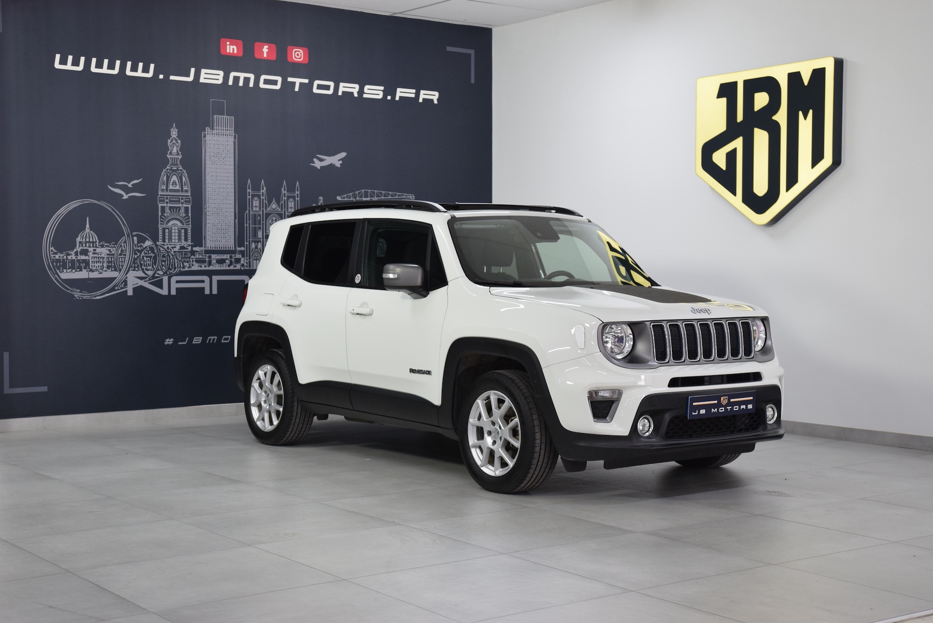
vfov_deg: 25.8
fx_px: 1362
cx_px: 466
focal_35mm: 52
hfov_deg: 37.8
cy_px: 312
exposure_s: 1/60
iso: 640
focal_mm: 35
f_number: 2.8
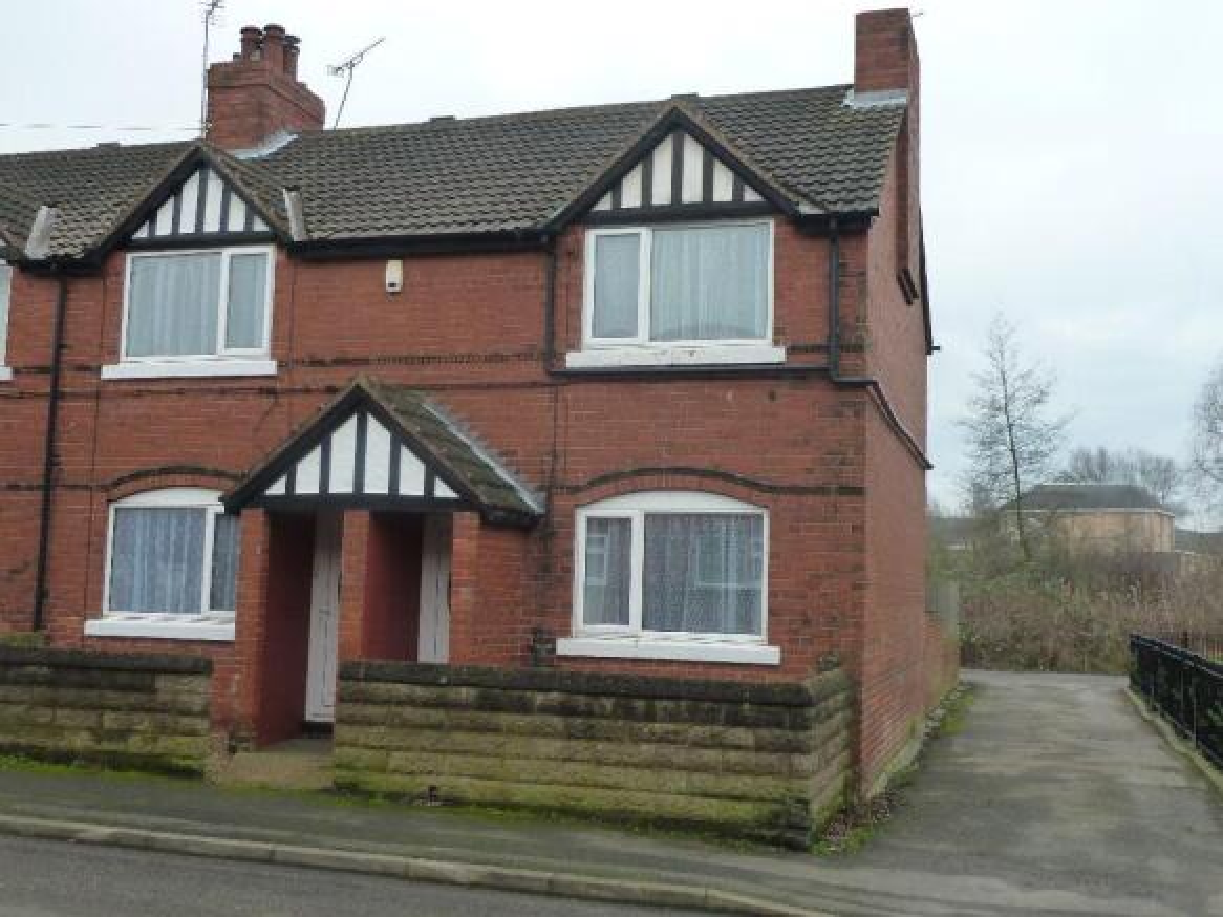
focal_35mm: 37
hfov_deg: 50.1
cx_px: 612
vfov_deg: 38.7
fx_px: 1307
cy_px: 458
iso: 125
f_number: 3.6
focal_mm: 6.1
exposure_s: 1/100
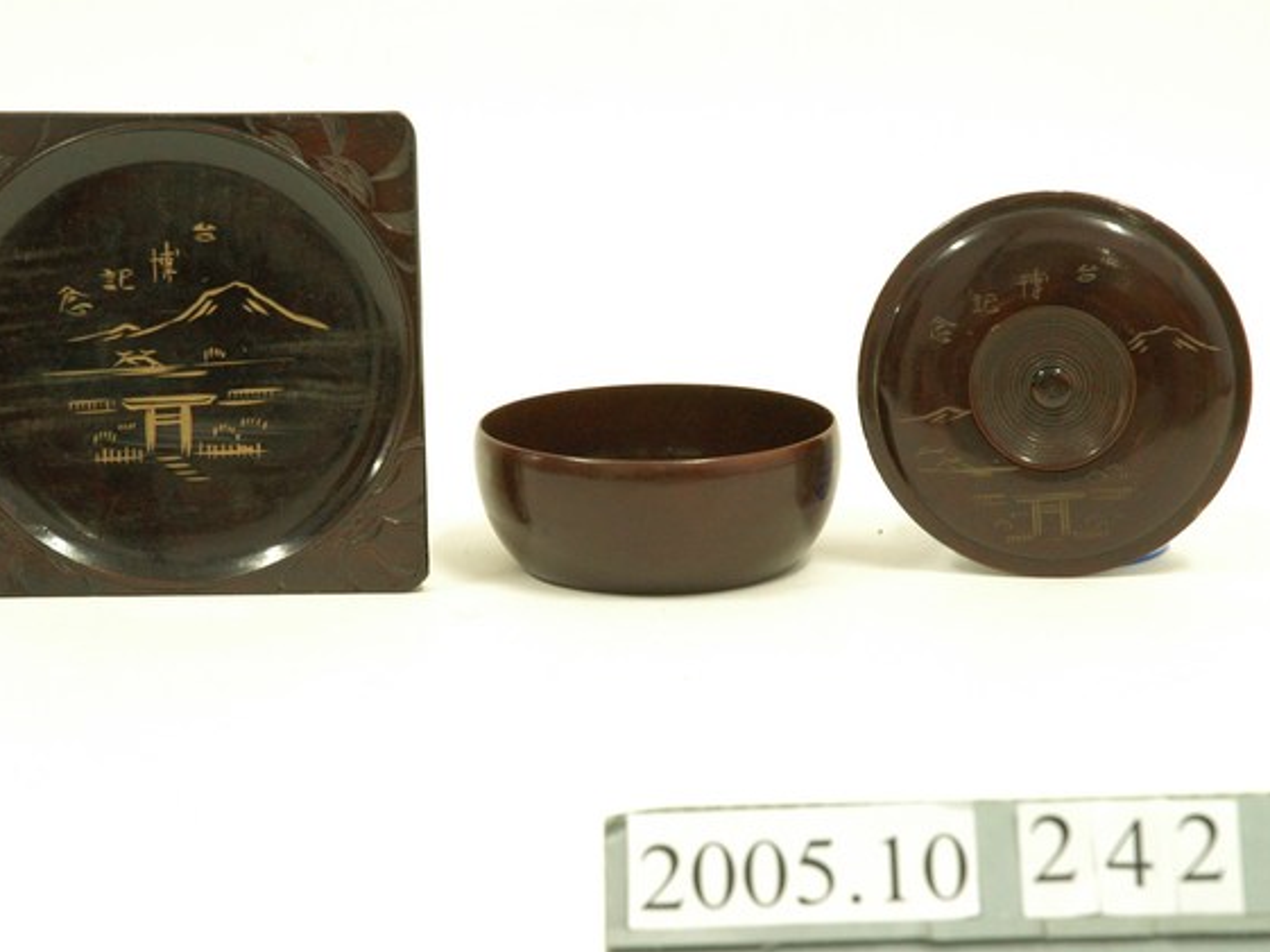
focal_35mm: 115
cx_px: 557
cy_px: 474
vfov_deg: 12.9
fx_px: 4220
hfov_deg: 17.1
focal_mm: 70
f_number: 9
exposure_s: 1/8
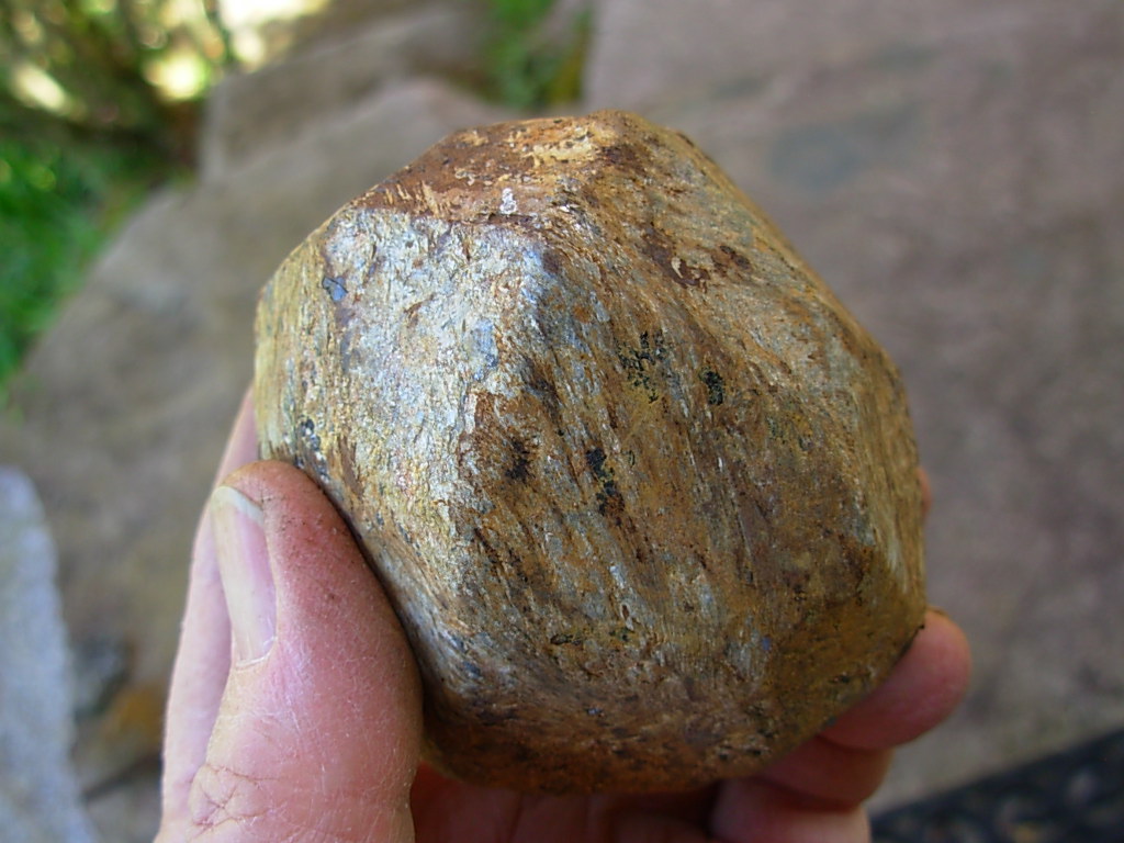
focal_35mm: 38
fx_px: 1234
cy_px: 422
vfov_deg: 37.7
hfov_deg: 49.0
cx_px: 562
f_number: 2.9
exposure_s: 1/90.5
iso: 50
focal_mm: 6.3
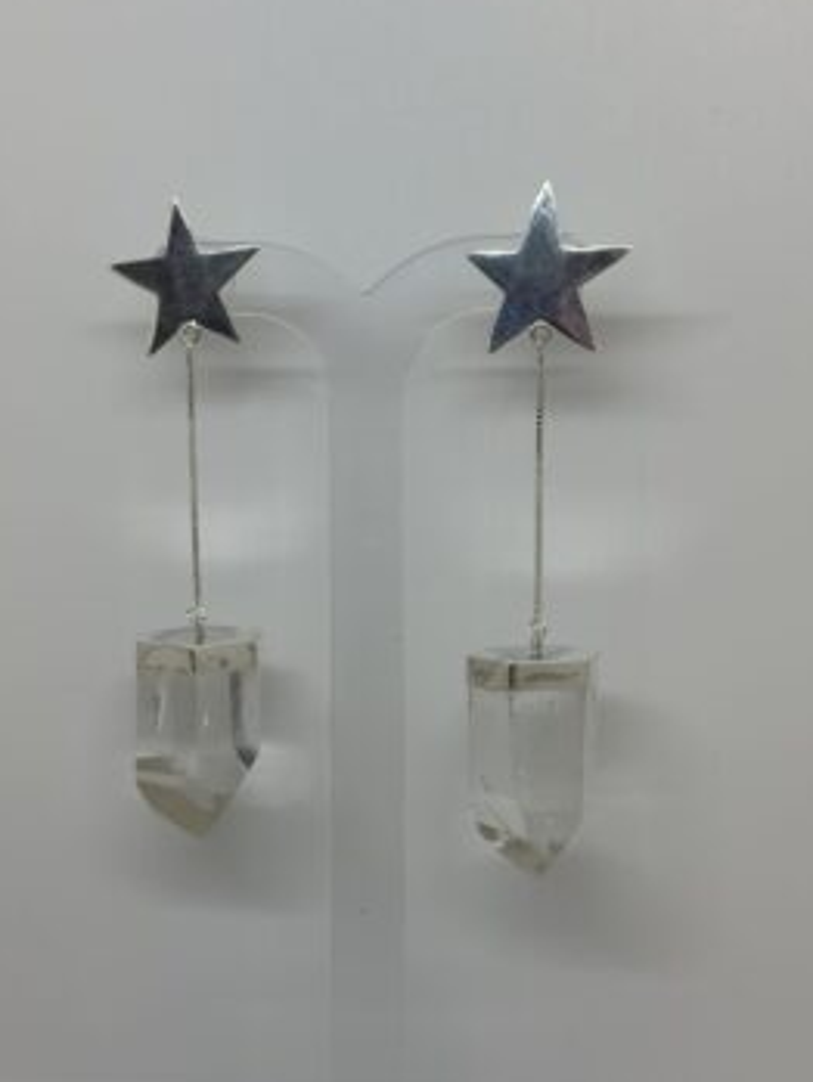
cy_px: 527
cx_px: 403
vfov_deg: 34.9
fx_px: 1721
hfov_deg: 26.6
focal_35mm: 55
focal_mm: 6.86
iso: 80
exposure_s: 1/642
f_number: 1.78
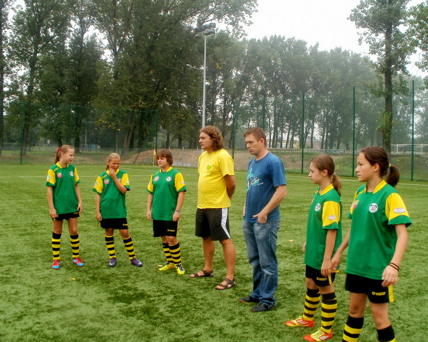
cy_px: 170
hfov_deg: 47.9
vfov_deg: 39.2
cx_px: 226
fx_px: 481
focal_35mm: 38
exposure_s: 1/100
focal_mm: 6.3
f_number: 5.6
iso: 100
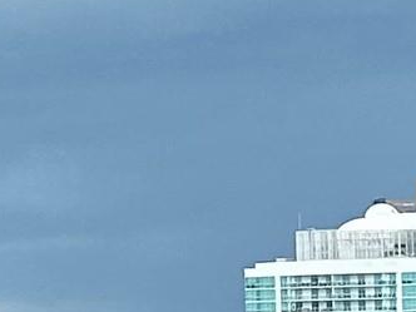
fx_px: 2776
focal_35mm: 231
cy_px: 680
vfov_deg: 6.2
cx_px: 206
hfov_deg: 8.6
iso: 64
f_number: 1.78
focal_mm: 6.86
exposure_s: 1/1395
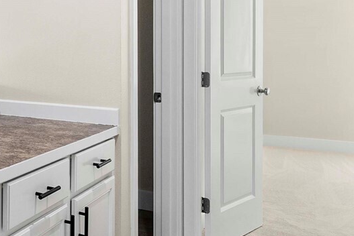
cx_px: -52
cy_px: 75
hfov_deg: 35.8
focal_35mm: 45
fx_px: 443
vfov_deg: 29.7
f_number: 6.3
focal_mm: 14
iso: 100
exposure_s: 1/60
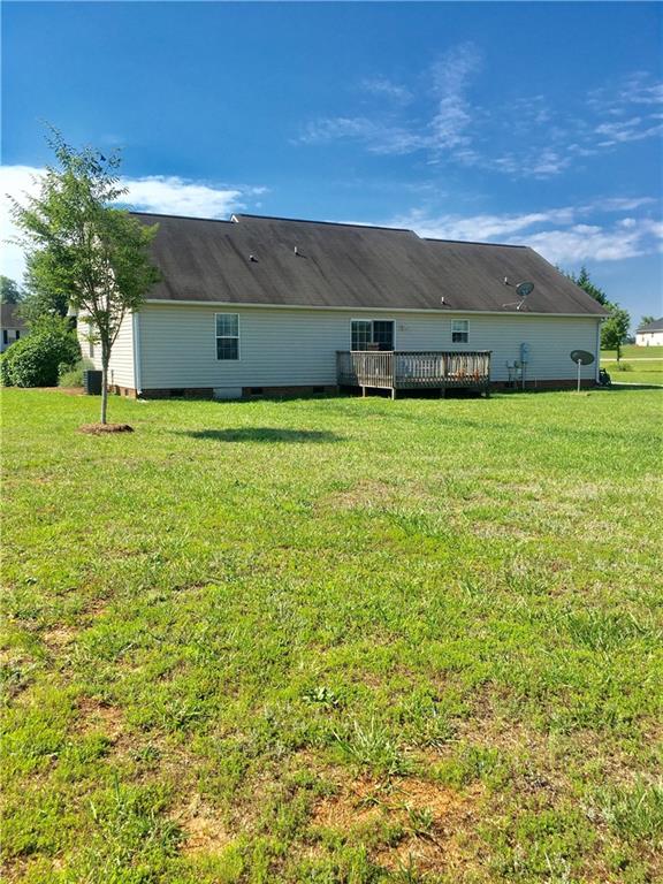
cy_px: 442
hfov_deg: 48.2
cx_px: 332
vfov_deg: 61.7
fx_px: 741
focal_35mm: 29
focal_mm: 4.15
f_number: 2.2
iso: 25
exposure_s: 1/1538
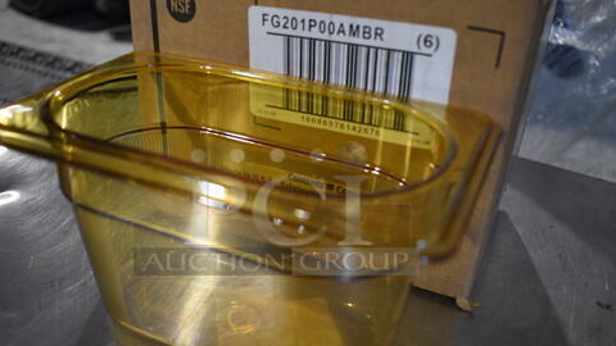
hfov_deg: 55.2
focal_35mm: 36
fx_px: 588
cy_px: 208
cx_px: 277
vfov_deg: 32.7
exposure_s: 1/125
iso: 2000
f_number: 3.5
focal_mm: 18
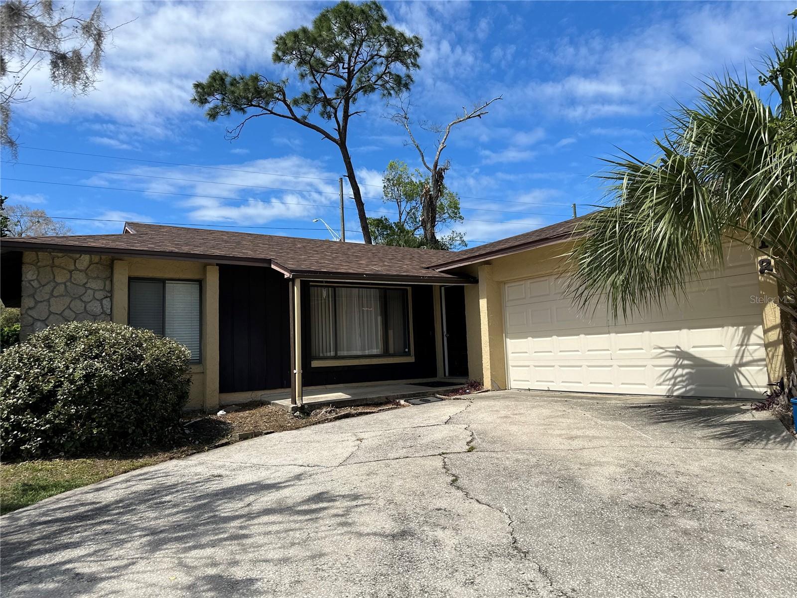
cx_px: 398
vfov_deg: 56.8
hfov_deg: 71.6
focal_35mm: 24
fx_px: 553
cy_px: 299
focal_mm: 6.86
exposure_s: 1/5848
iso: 80
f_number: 1.78
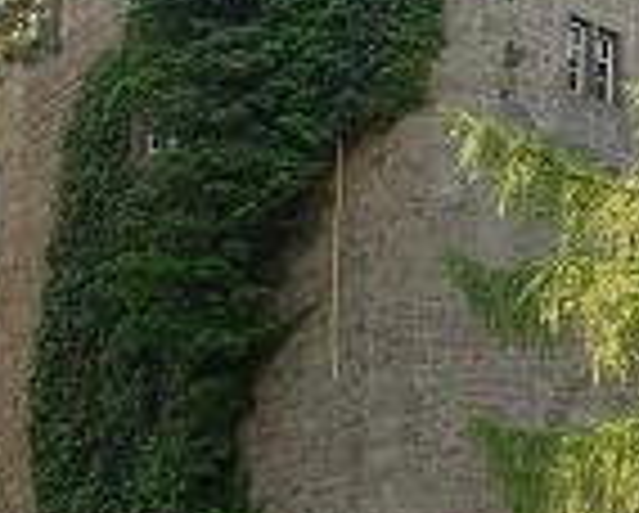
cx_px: 639
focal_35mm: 107
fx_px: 2026
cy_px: 45
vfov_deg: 14.3
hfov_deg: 17.5
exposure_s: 1/125
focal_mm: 18
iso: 200
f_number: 8
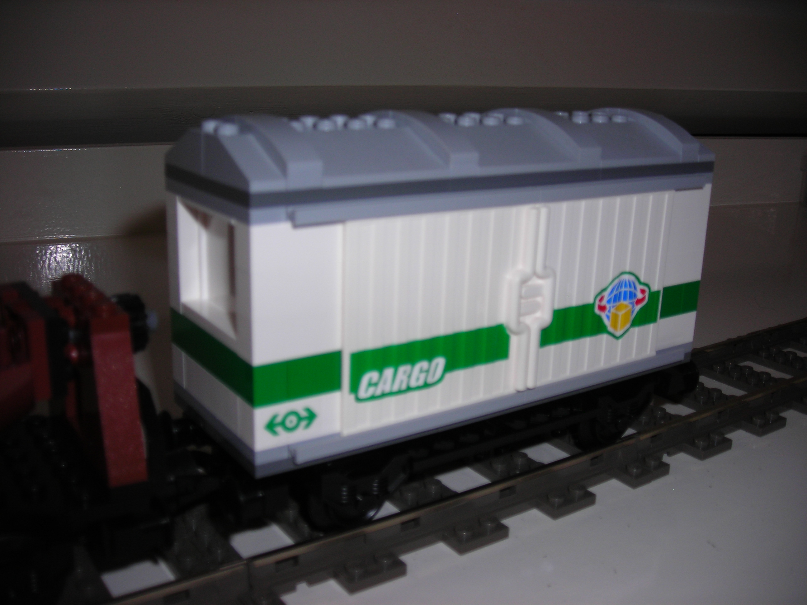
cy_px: 302
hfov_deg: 49.0
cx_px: 404
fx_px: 886
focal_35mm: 38
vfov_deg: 37.7
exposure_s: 1/60.1
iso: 50
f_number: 3.2
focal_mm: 6.3
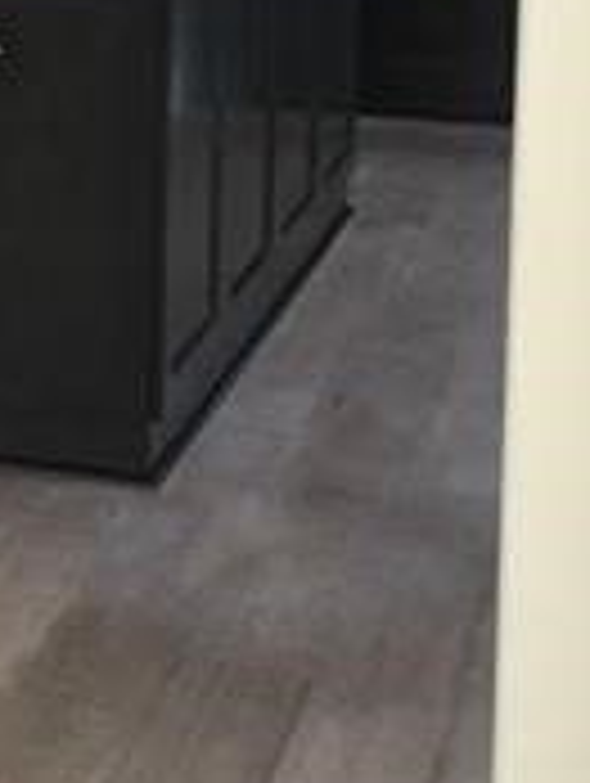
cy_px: -130
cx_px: -482
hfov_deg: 10.8
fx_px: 2902
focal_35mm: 128
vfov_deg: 14.9
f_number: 2.2
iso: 50
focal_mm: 4.15
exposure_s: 1/15
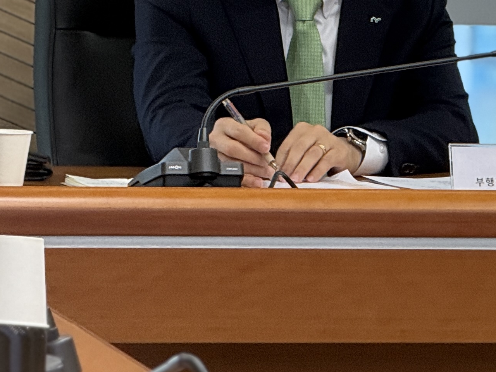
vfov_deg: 3.9
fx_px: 5416
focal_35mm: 378
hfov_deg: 5.2
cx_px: 712
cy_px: -178
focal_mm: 15.66
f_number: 2.8
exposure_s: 1/120
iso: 125
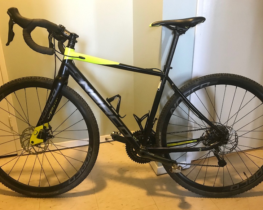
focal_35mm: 30
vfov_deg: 48.5
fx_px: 233
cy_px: 105
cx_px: 134
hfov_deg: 58.8
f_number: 1.8
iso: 100
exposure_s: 1/15
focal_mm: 3.99
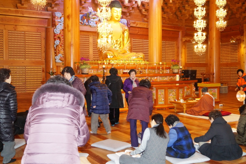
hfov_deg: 48.4
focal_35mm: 40
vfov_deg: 33.4
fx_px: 273
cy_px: 82
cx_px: 124
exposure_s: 1/60
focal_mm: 26
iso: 1600
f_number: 4
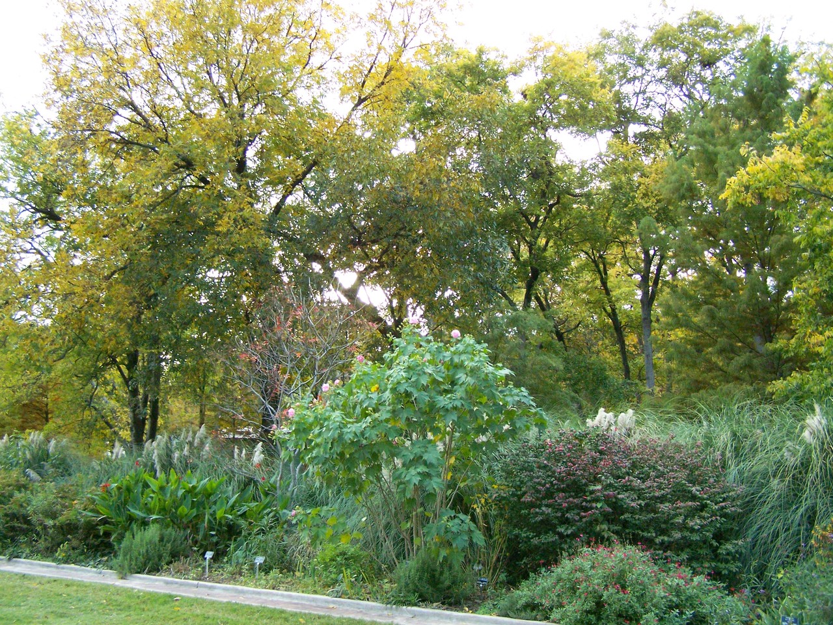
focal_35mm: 38
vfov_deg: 37.7
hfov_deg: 49.0
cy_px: 312
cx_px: 416
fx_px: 915
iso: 400
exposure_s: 1/500
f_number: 2.8
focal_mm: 6.3
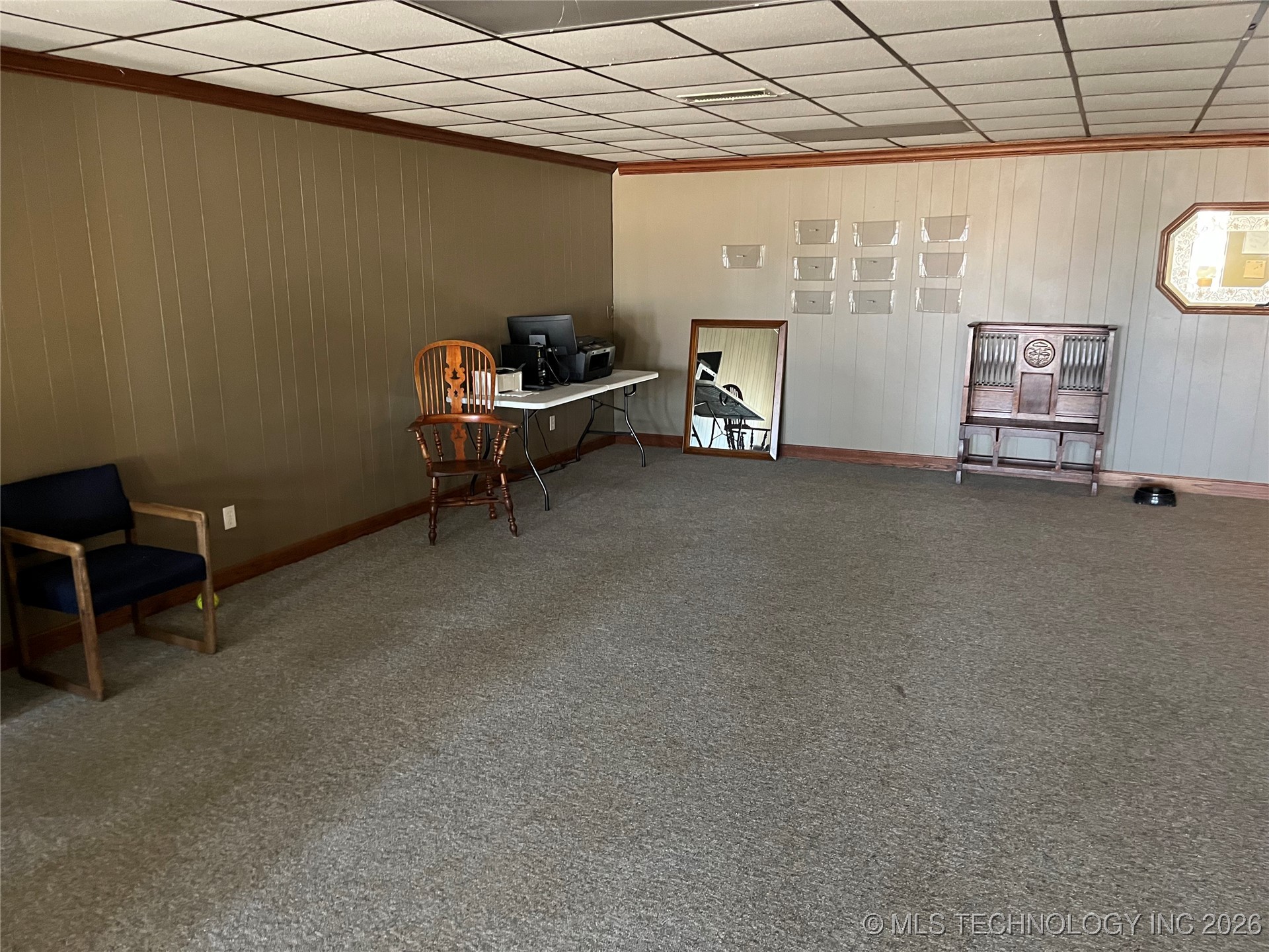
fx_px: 953
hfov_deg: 67.3
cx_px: 634
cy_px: 476
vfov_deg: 53.1
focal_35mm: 26
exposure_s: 1/30
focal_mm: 5.1
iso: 500
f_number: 1.6
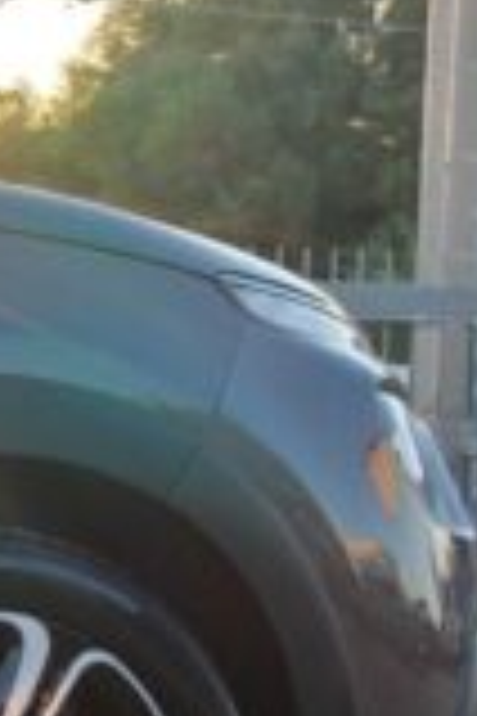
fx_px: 2703
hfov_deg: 7.9
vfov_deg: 15.1
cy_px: 378
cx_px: -1202
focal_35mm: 136
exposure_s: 1/100
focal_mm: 6.83
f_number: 2
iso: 64
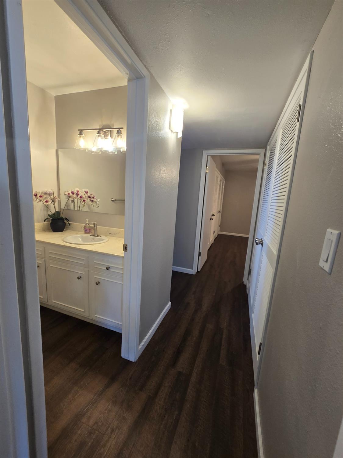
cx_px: 172
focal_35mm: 13
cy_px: 229
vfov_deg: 106.2
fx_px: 172
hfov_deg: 89.9
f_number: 2.2
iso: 160
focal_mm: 2.2
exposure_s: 1/60
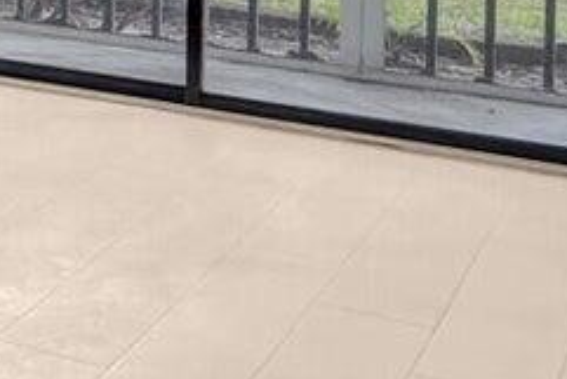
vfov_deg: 12.3
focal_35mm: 102
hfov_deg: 13.0
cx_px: -923
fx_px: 1607
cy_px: -315
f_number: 5.6
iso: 800
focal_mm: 16
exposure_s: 1/60
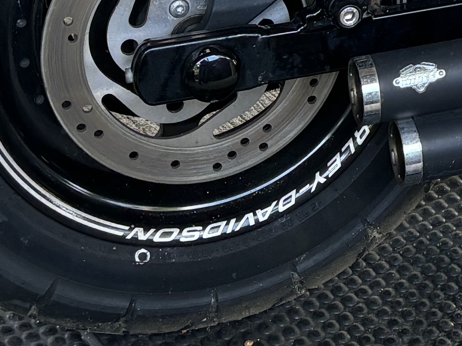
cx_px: 679
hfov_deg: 14.3
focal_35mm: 129
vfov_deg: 10.6
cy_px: -317
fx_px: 1722
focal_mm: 5.96
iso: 64
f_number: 1.6
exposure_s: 1/121
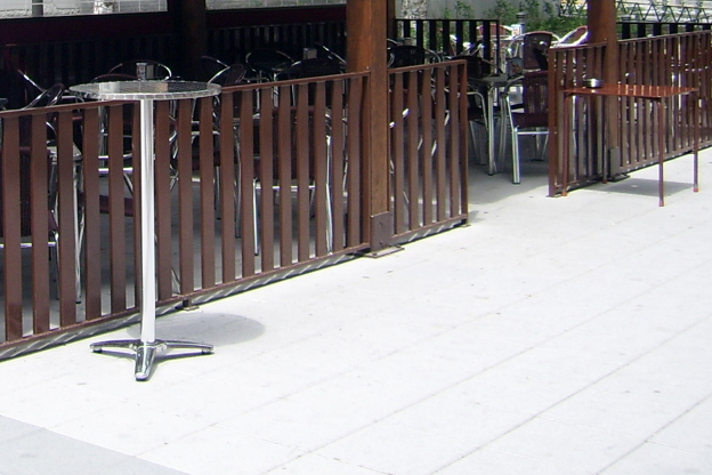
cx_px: 113
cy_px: -27
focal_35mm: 70
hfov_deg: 28.1
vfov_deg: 18.8
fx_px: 1384
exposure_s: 1/324
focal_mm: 5.95
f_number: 2.8
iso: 50
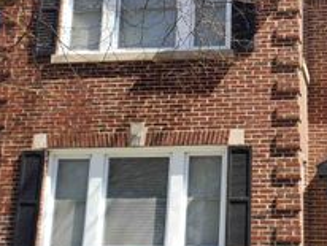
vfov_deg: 23.3
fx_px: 596
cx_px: 267
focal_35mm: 63
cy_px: 106
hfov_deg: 29.9
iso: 50
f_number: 2.4
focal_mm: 4.3
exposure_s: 1/575
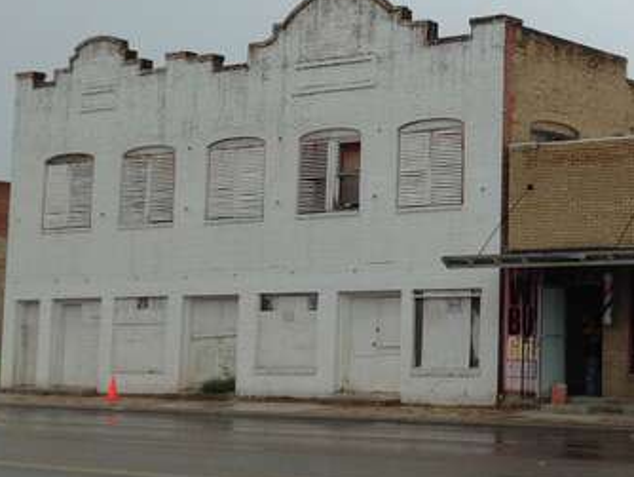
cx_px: 735
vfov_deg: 18.7
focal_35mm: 79
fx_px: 1448
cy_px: 175
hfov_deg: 22.9
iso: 50
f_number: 2.4
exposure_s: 1/1178
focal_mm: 4.12
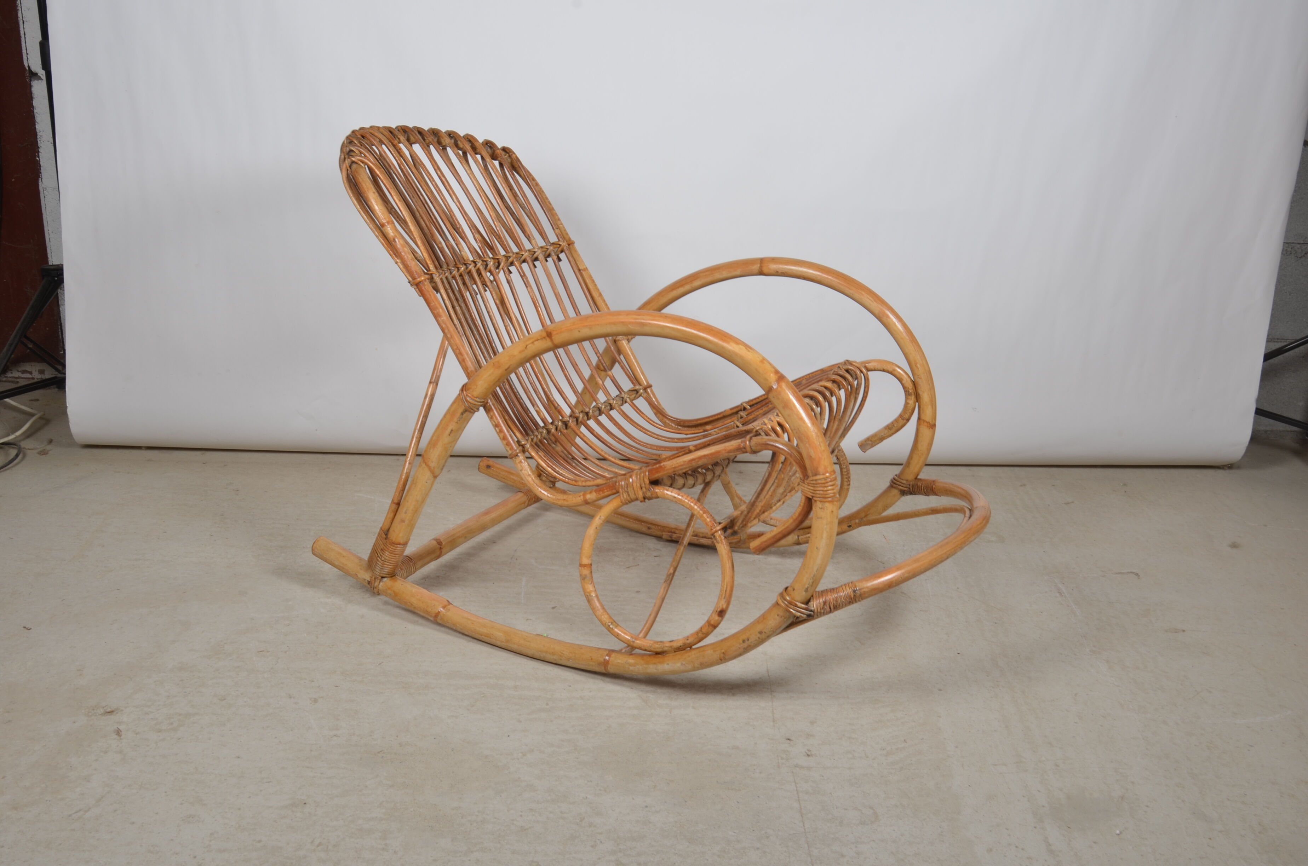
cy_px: 433
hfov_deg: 53.2
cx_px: 654
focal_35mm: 36
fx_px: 1305
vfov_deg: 36.7
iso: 100
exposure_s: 1/125
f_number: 14
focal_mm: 24
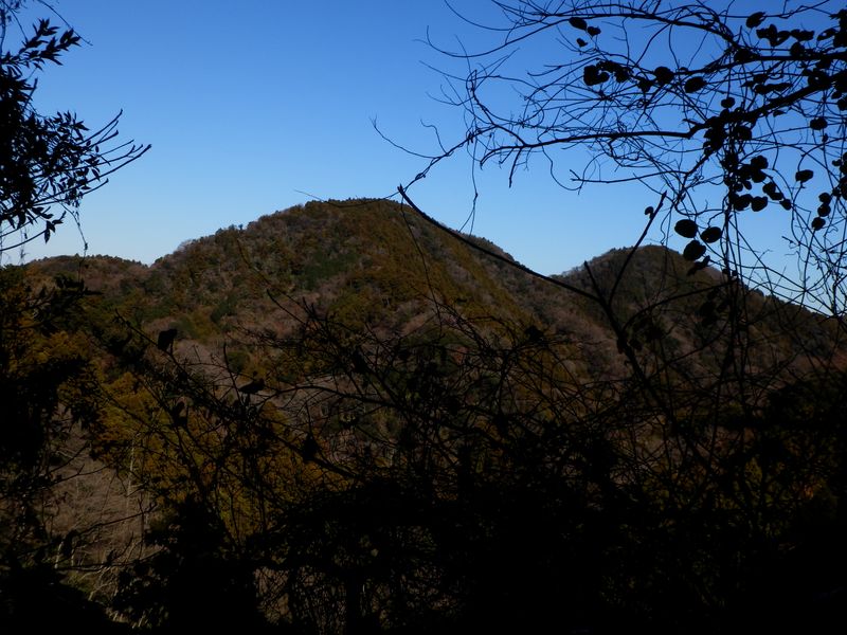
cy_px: 318
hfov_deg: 42.9
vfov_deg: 32.9
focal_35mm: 44
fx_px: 1077
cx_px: 424
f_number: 10.6
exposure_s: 1/200
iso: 80
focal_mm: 7.9
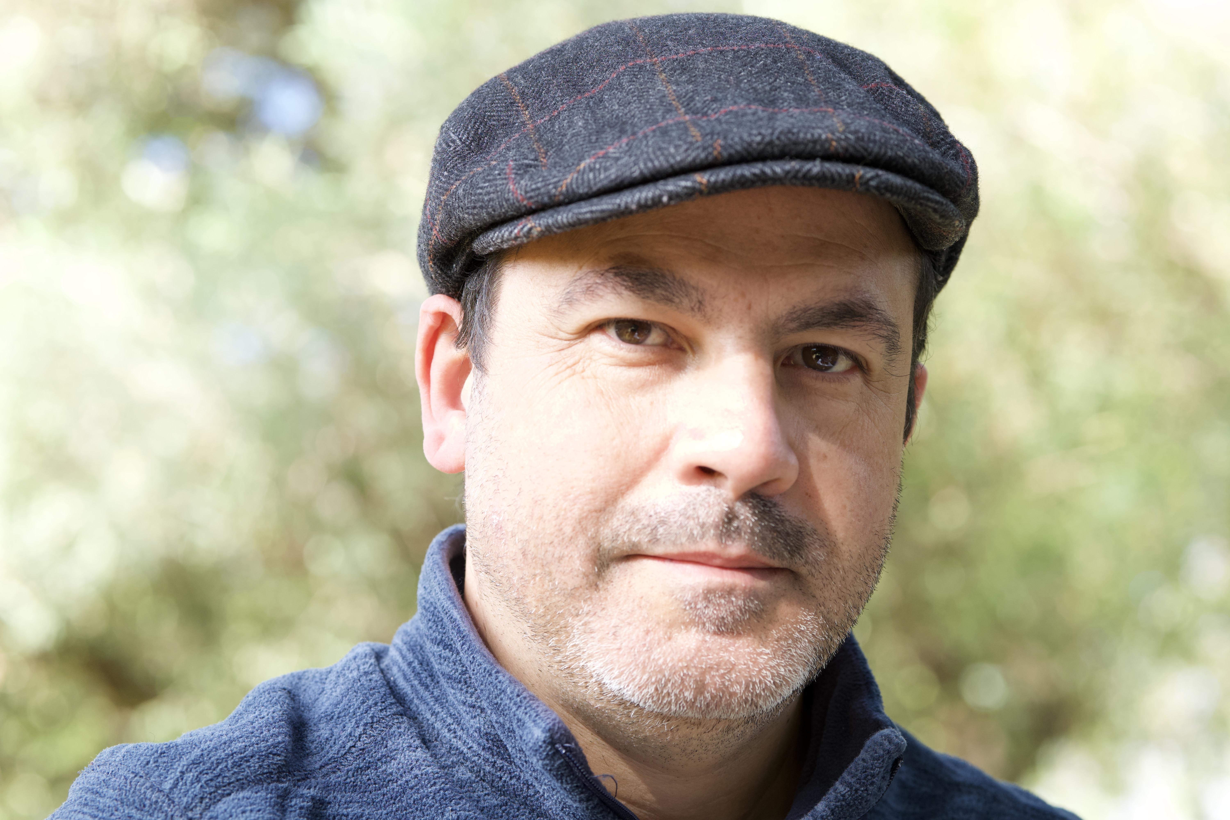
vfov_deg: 16.1
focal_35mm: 85
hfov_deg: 23.9
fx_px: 2904
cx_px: 615
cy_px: 410
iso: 800
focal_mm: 85
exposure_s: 1/250
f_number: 5
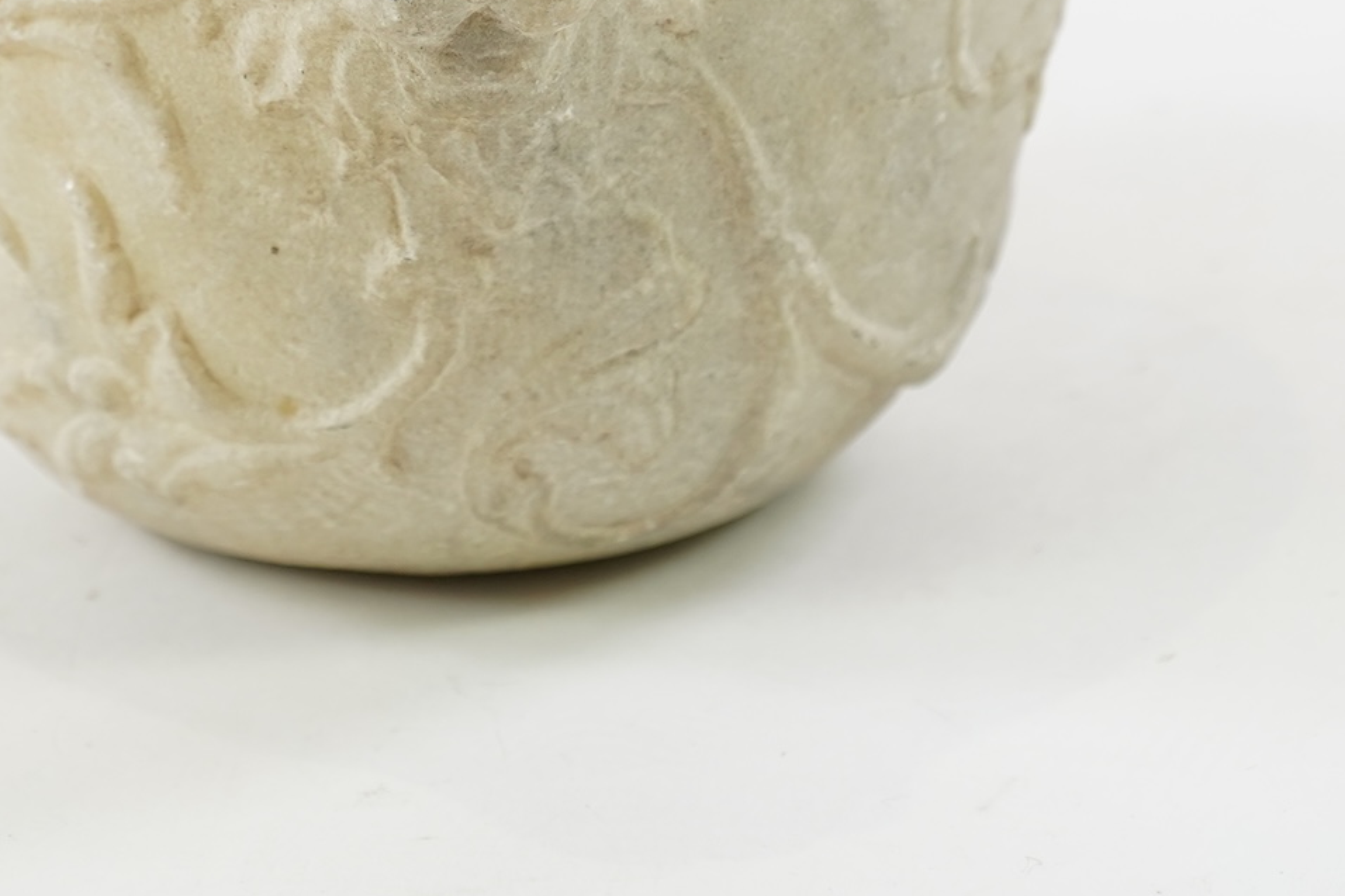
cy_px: -145
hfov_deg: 18.1
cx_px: 591
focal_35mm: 113
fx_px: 4221
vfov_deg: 11.9
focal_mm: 36
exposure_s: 1/125
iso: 500
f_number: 4
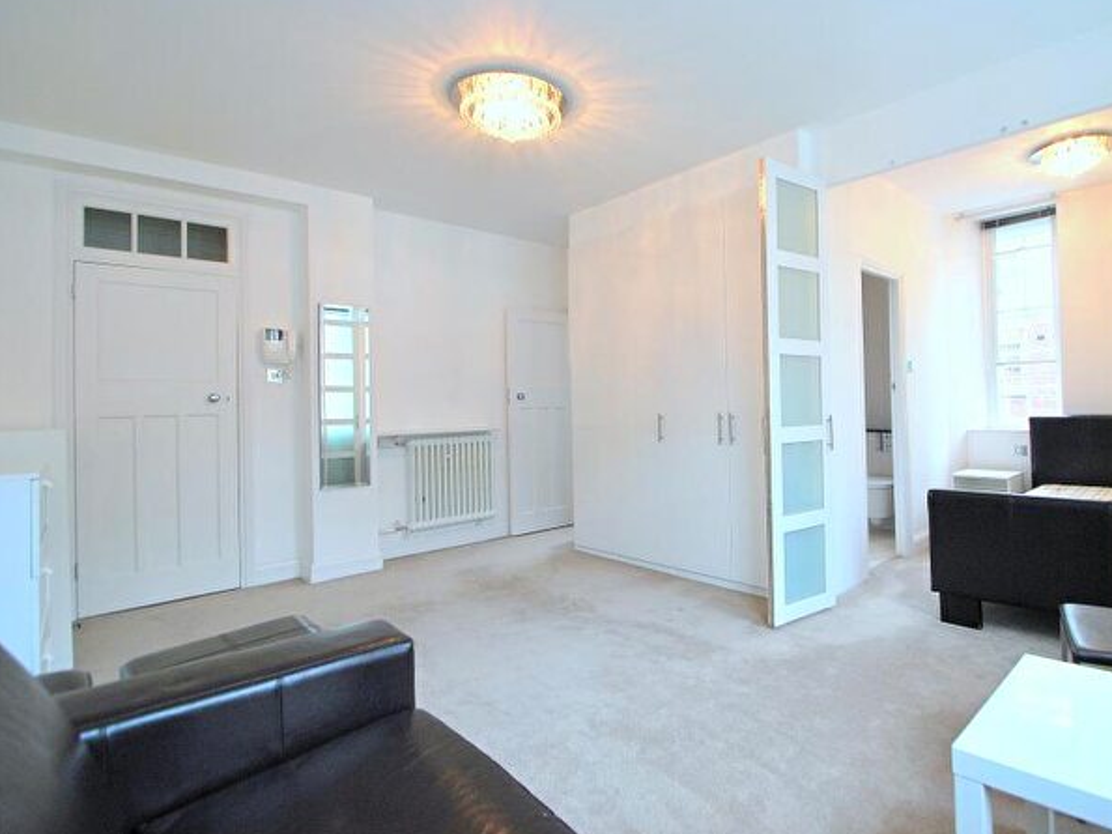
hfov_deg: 90.2
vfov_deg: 74.7
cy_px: 418
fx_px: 546
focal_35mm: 17
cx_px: 649
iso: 200
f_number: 4.5
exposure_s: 1/80
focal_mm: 10
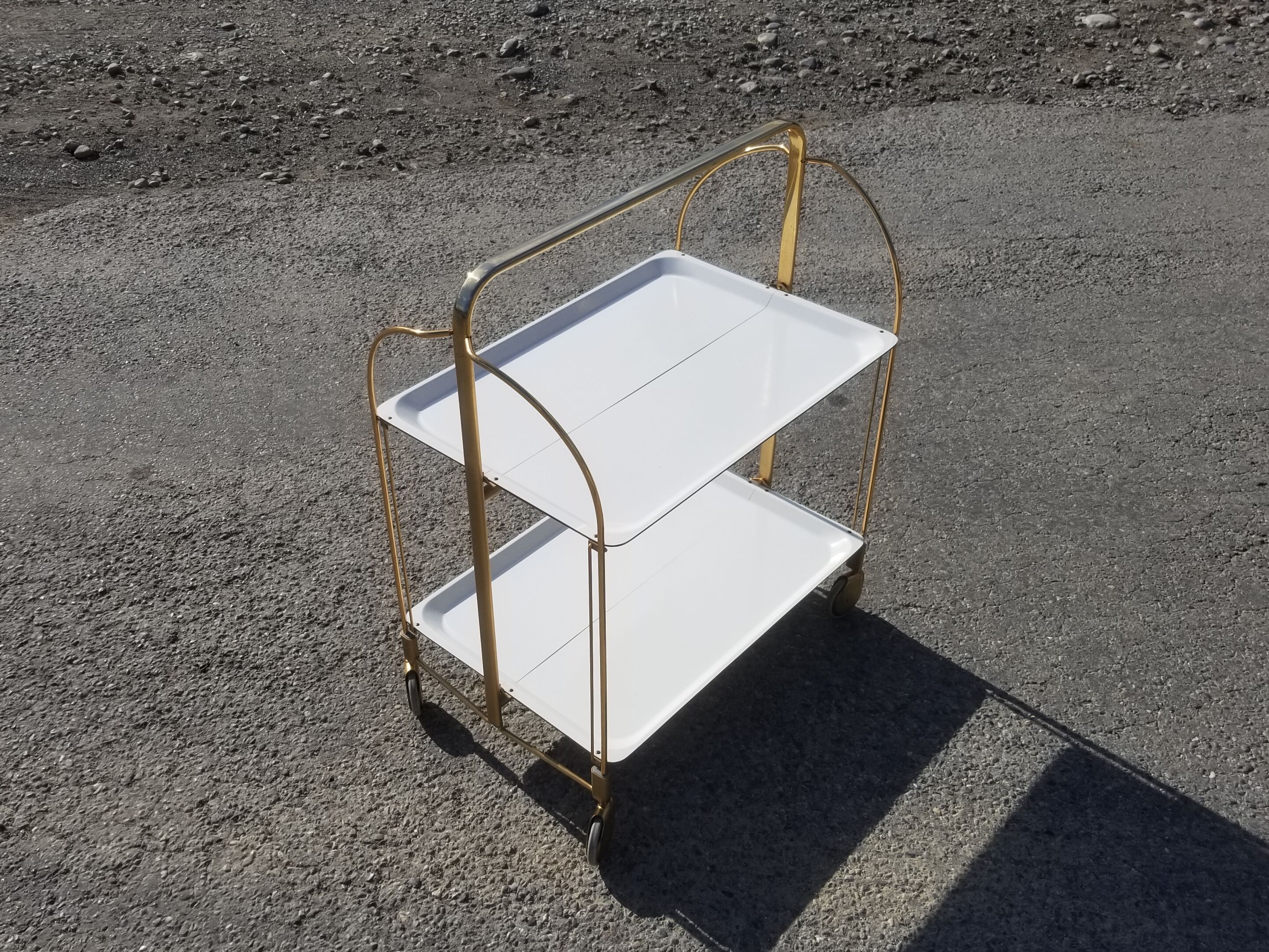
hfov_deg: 67.3
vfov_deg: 53.1
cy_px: 476
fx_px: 953
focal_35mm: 26
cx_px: 634
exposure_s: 1/5263
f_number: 1.7
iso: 50
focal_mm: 4.25
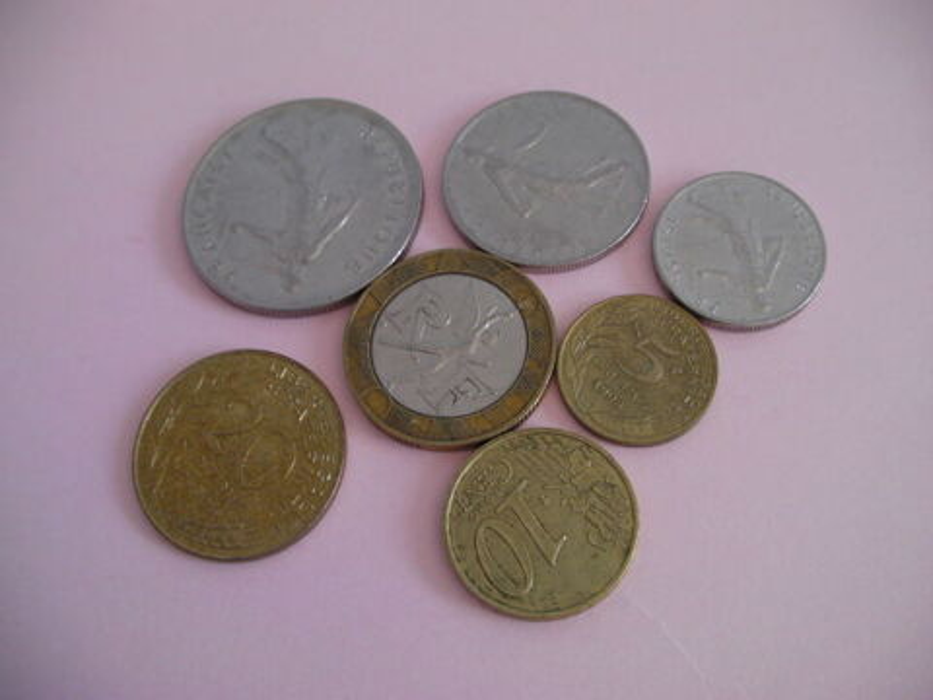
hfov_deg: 49.0
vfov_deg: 37.7
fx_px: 1024
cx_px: 466
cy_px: 350
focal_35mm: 38
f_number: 3.5
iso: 79
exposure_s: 1/30
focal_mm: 6.3
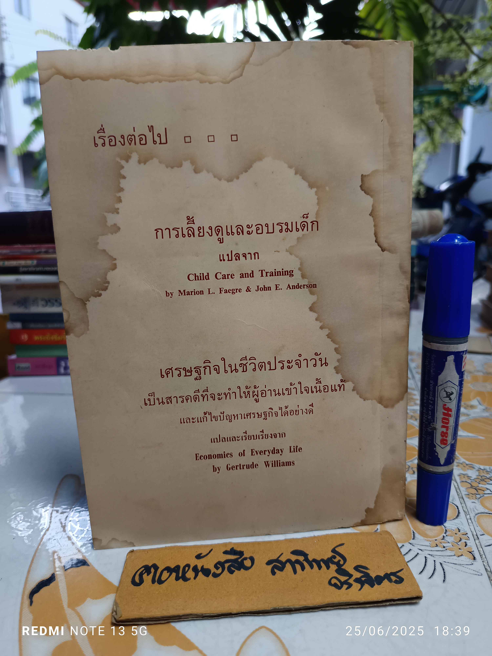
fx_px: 455
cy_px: 328
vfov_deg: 71.6
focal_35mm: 24
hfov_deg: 56.8
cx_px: 246
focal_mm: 5.31
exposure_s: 1/33.3
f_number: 1.7
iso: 905
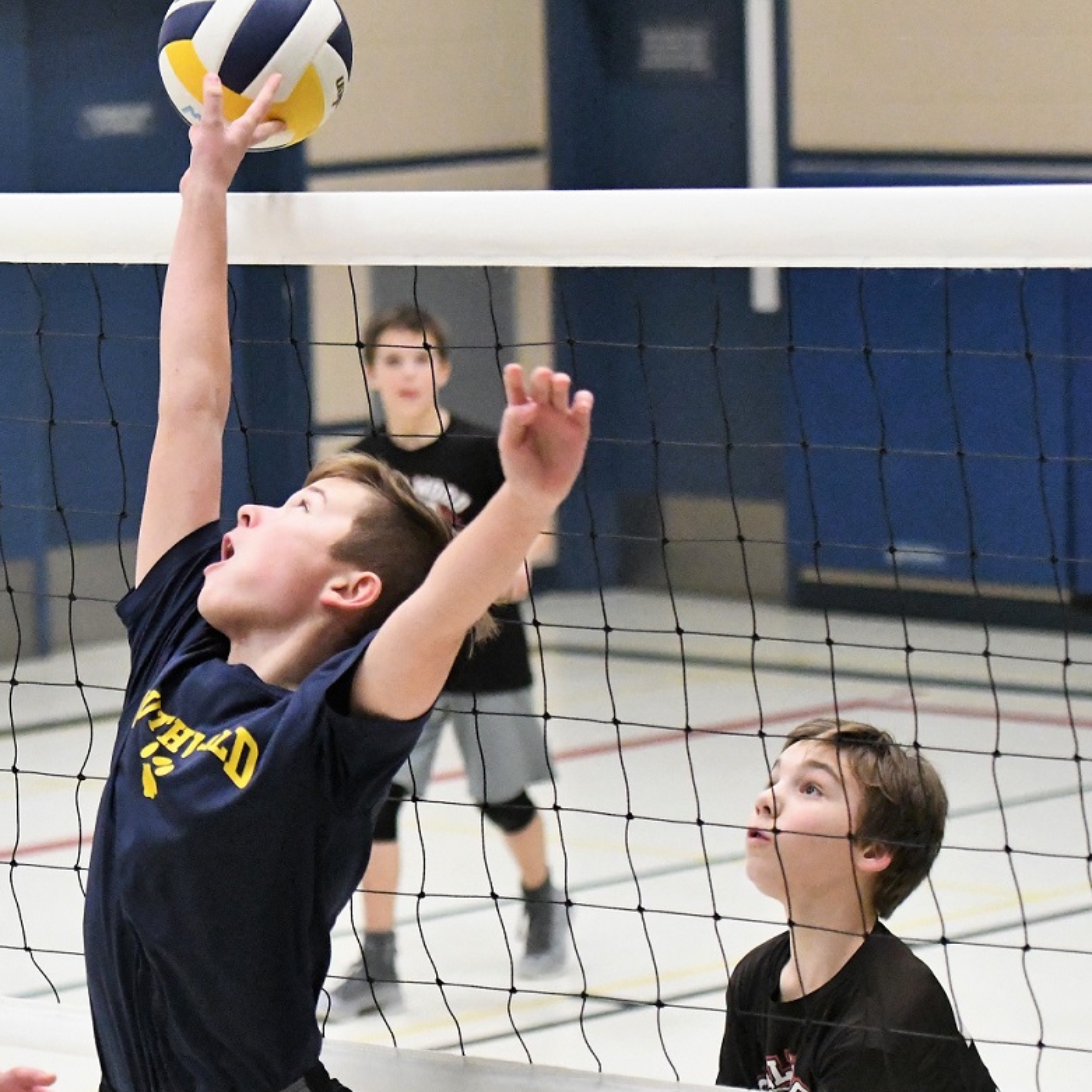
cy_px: 549
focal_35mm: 135
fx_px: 4818
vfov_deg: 12.9
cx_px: 310
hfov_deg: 12.9
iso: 11400
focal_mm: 70
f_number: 2.8
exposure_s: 1/1000
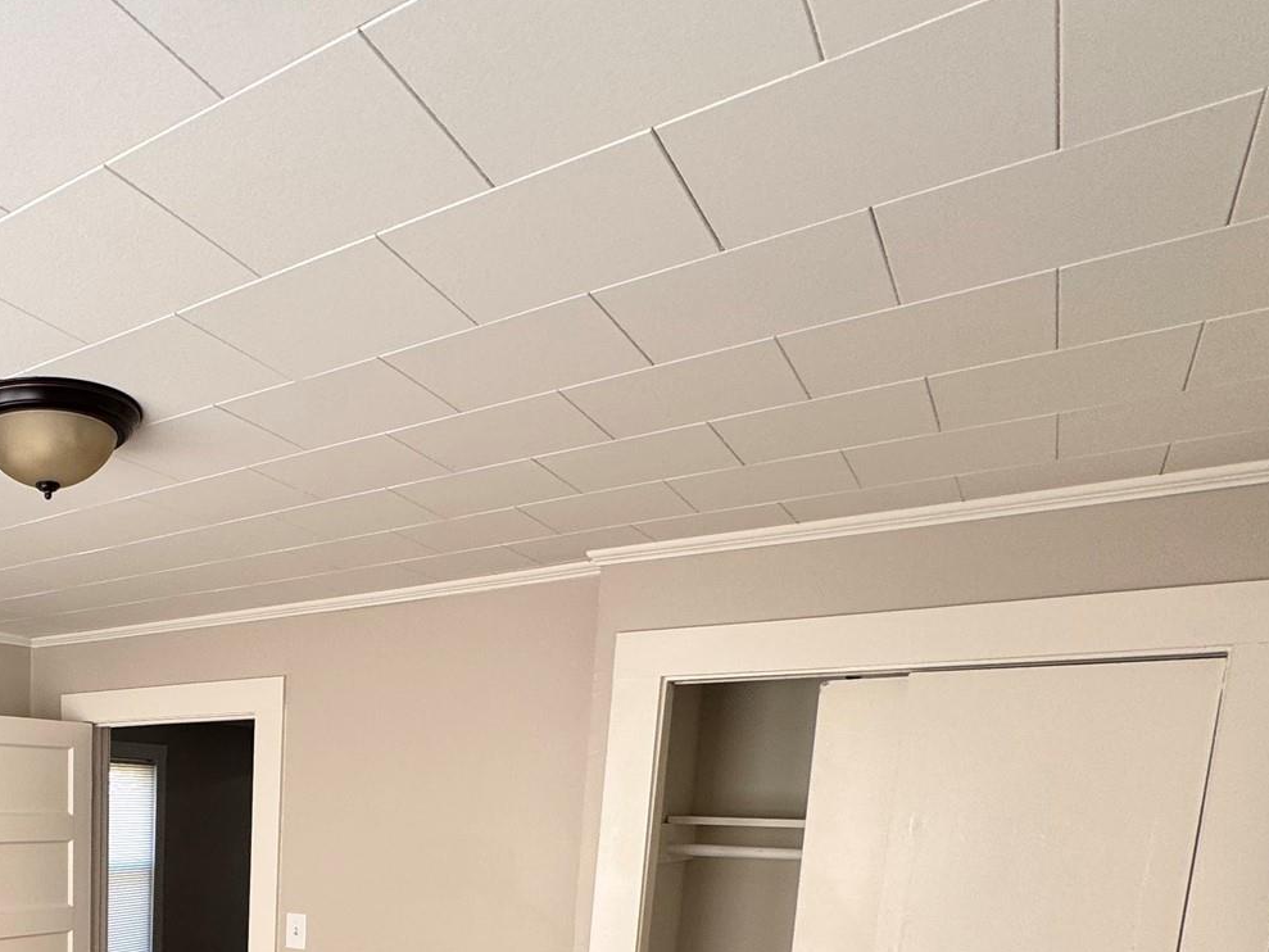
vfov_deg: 41.7
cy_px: 956
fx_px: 1063
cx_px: 118
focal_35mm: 29
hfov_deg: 53.6
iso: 64
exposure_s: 1/99
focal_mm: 2.22
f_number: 2.2
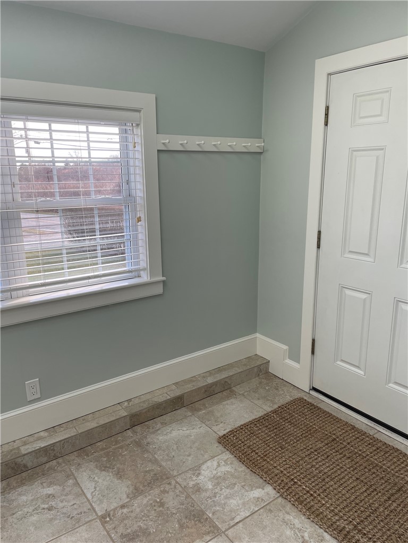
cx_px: 204
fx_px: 409
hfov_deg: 53.1
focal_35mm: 26
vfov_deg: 67.3
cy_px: 272
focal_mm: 4.2
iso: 32
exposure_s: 1/121
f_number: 1.6
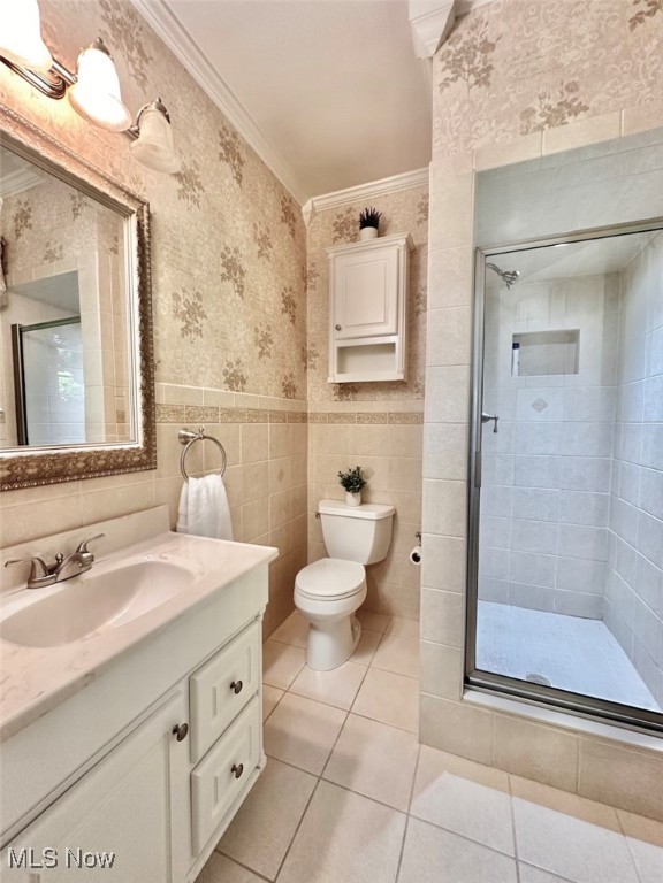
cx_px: 332
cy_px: 442
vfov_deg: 102.1
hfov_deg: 85.7
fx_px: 358
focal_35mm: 14
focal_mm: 2.22
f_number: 2.2
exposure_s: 1/120
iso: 250
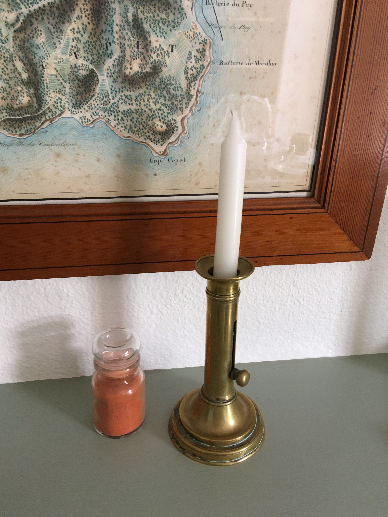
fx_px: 433
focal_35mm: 29
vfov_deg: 61.7
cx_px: 194
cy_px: 258
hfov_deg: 48.2
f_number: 2.2
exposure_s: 1/33
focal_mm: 4.15
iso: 100
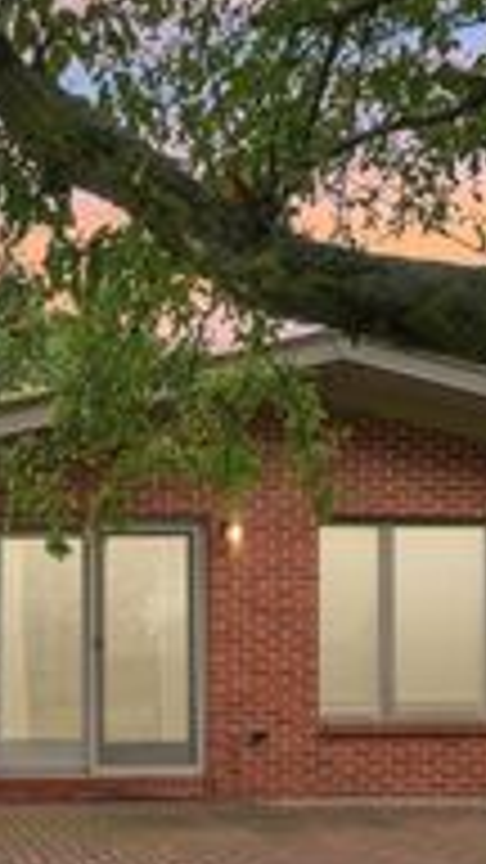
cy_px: 664
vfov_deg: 47.3
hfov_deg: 25.4
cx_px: -126
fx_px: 939
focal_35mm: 41
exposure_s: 1/30
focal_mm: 10
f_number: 8
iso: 100
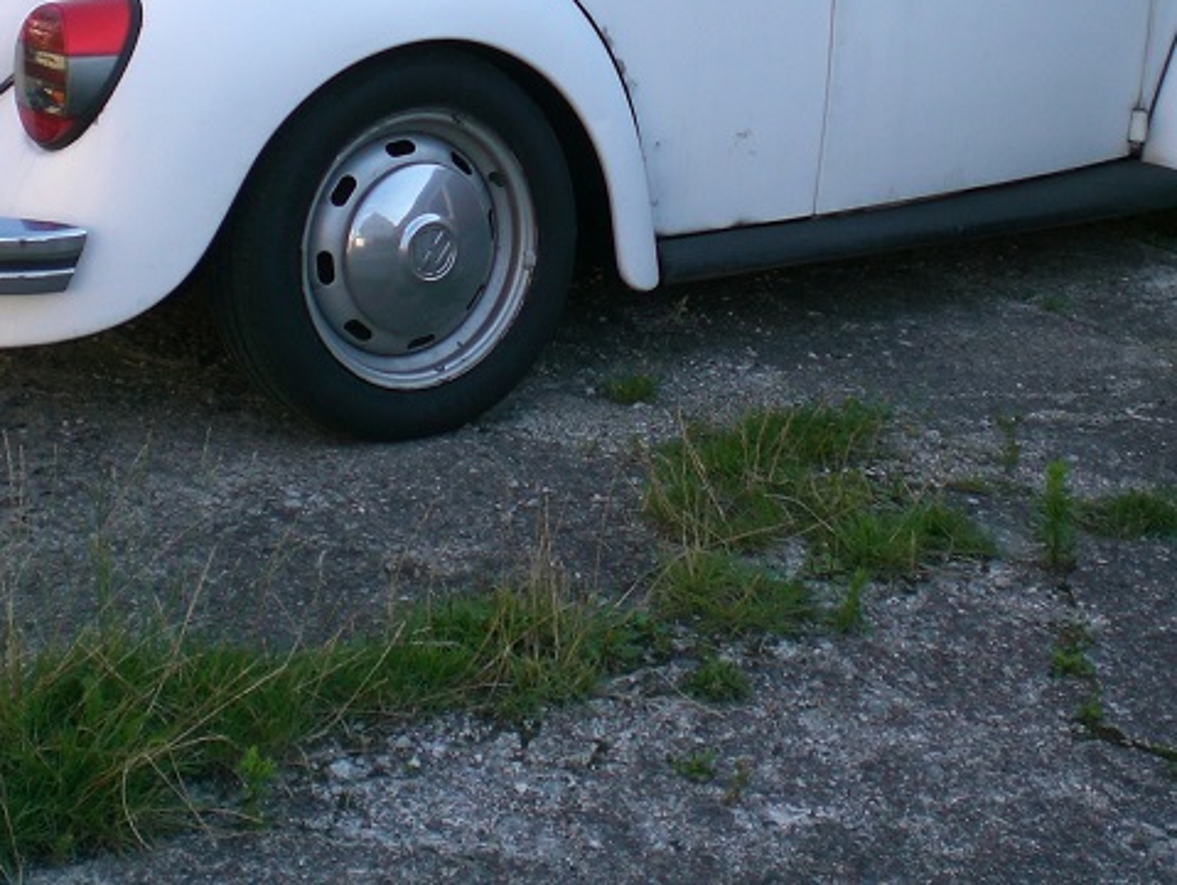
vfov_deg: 22.2
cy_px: 136
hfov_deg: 29.8
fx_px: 2212
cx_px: 573
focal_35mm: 65
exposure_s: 1/200
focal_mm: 6.3
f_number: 3.1
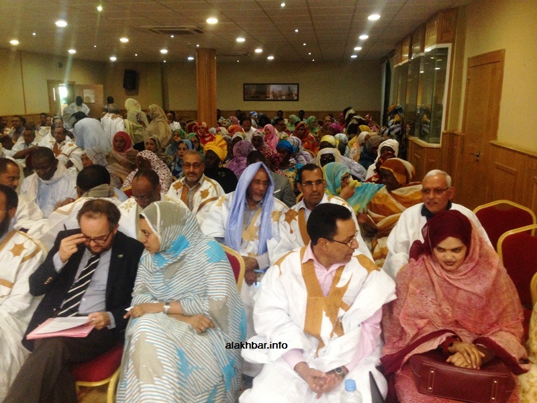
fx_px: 512
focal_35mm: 33
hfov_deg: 55.4
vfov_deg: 42.9
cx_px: 268
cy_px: 202
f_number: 2.4
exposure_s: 1/20
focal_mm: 4.12
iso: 250
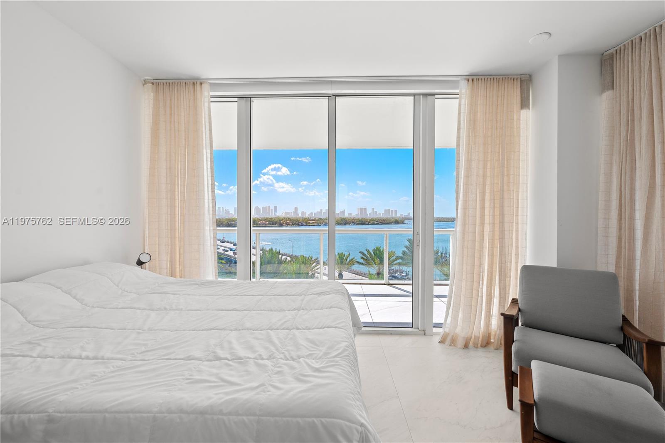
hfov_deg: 104.3
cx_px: 332
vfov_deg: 81.2
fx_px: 259
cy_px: 222
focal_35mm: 14
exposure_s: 1/200
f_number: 8
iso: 320
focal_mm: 14
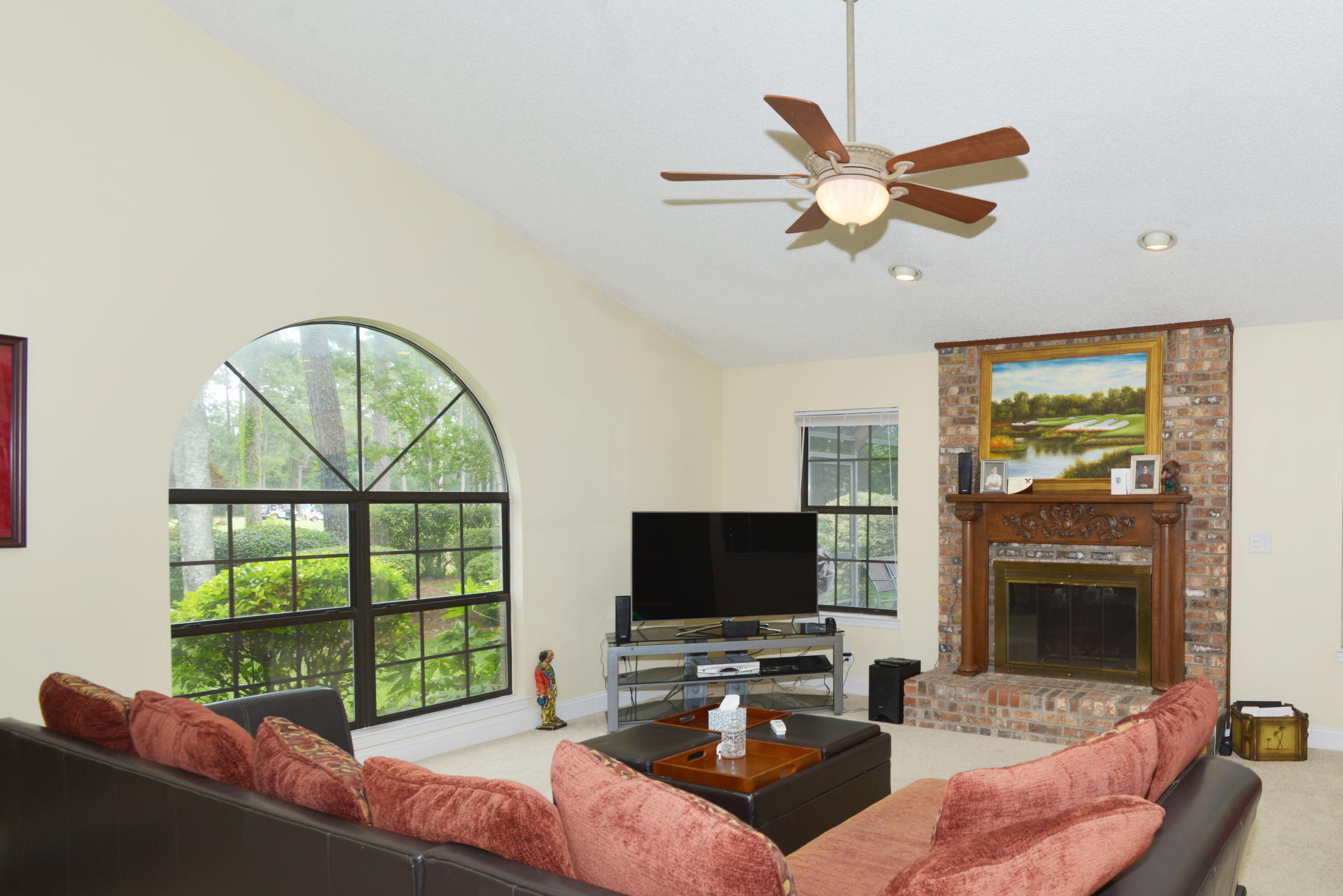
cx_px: 916
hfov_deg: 71.1
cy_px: 526
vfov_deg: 52.9
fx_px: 896
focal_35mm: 24
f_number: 7.1
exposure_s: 1/60
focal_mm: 17
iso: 100
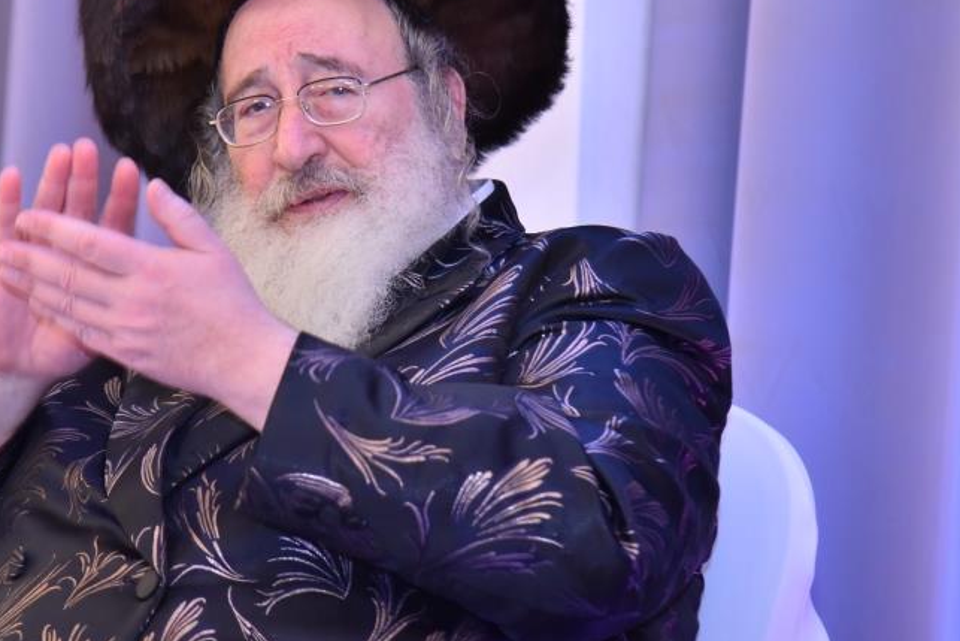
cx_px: 325
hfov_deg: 10.8
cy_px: 176
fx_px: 5094
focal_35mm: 191
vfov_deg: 7.2
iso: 1600
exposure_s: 1/125
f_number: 4
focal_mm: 120
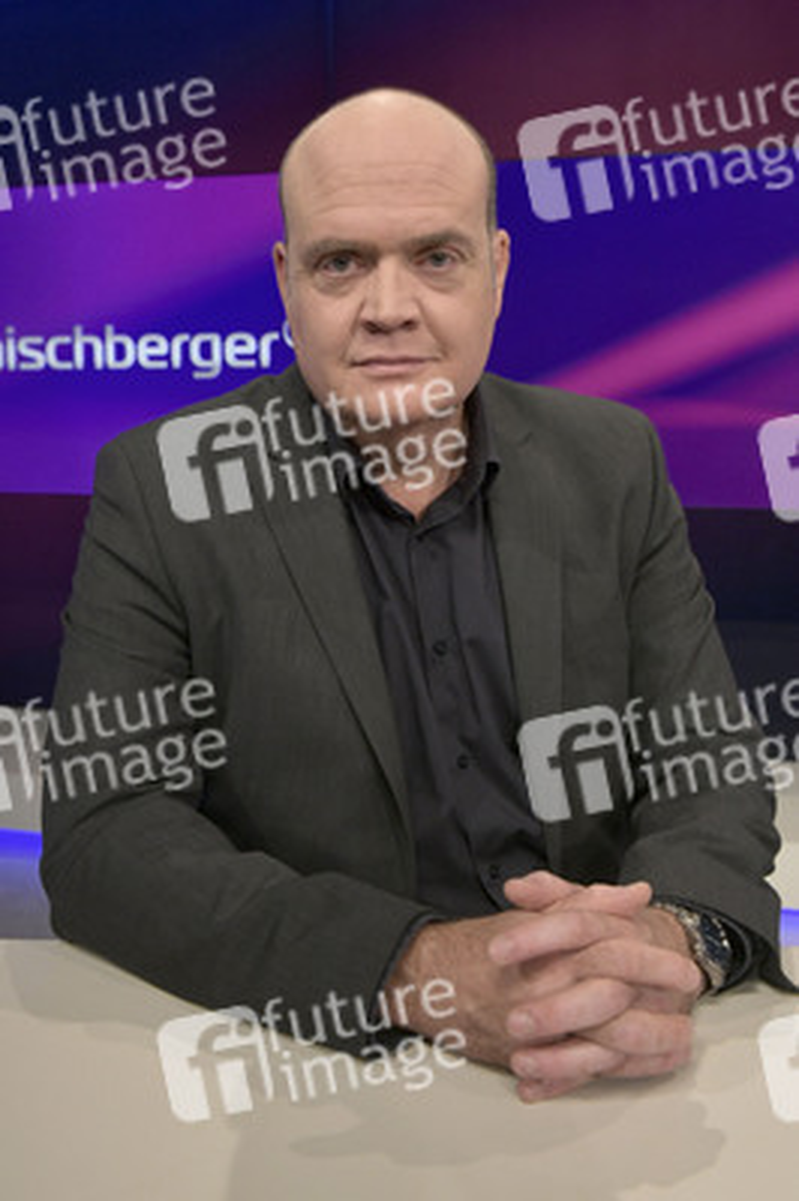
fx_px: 1067
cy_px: 600
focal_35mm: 32
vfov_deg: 58.8
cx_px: 400
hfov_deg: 41.0
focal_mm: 32
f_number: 7.1
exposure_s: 1/200
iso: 2000
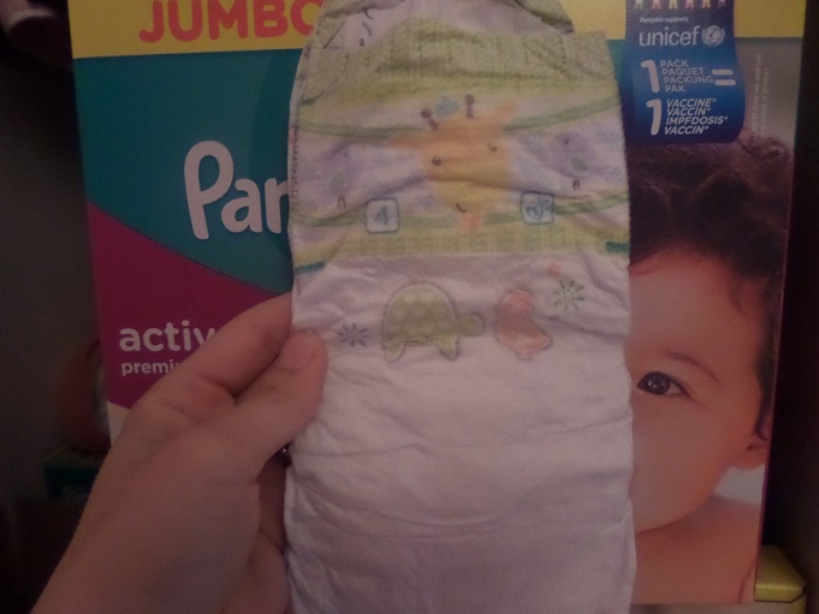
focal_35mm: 24
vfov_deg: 56.8
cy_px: 307
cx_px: 410
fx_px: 568
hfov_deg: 71.6
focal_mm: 4
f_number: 3.2
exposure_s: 1/20
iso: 800
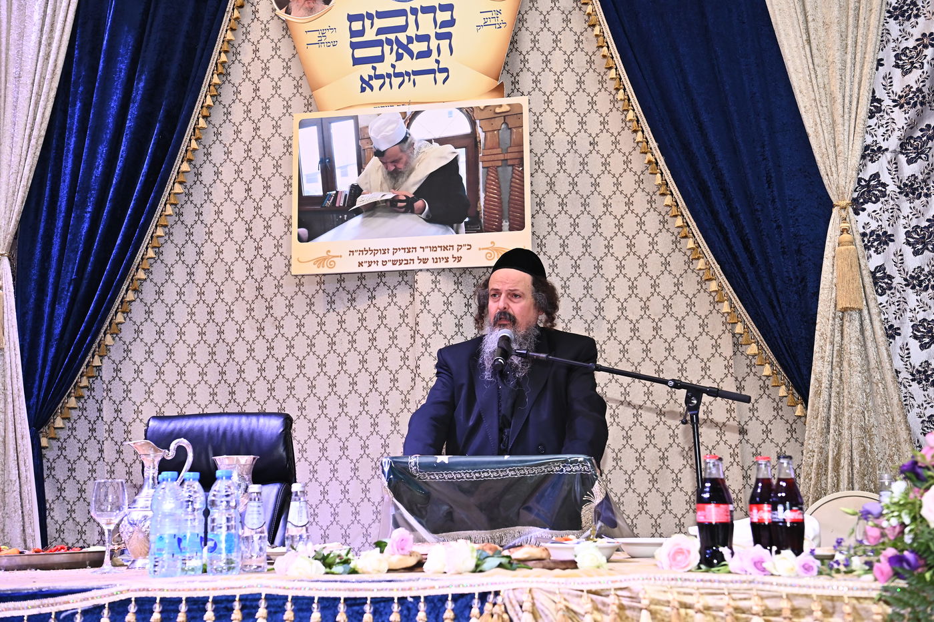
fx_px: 1297
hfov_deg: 39.6
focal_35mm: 50
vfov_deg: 27.0
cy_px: 311
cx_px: 467
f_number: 5
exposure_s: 1/200
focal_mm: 50
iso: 1250
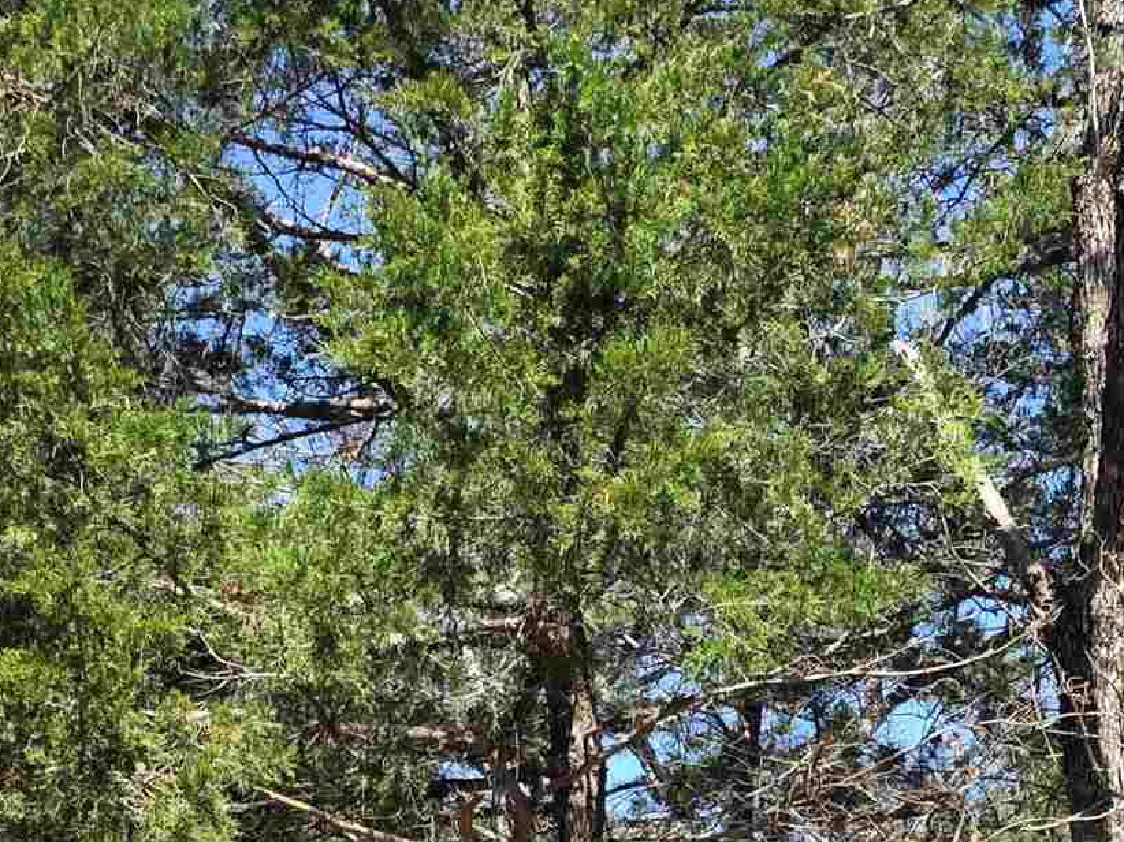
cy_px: 1248
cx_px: 1008
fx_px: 2792
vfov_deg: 15.8
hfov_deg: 22.2
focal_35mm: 86
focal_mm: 6.3
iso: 80
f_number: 1.7
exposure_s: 1/1546
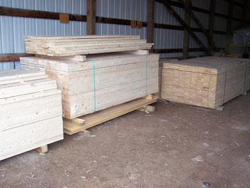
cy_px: 94
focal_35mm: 38
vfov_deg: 37.7
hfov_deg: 49.0
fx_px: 274
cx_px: 125
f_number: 2.8
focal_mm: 6.3
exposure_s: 1/100
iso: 160
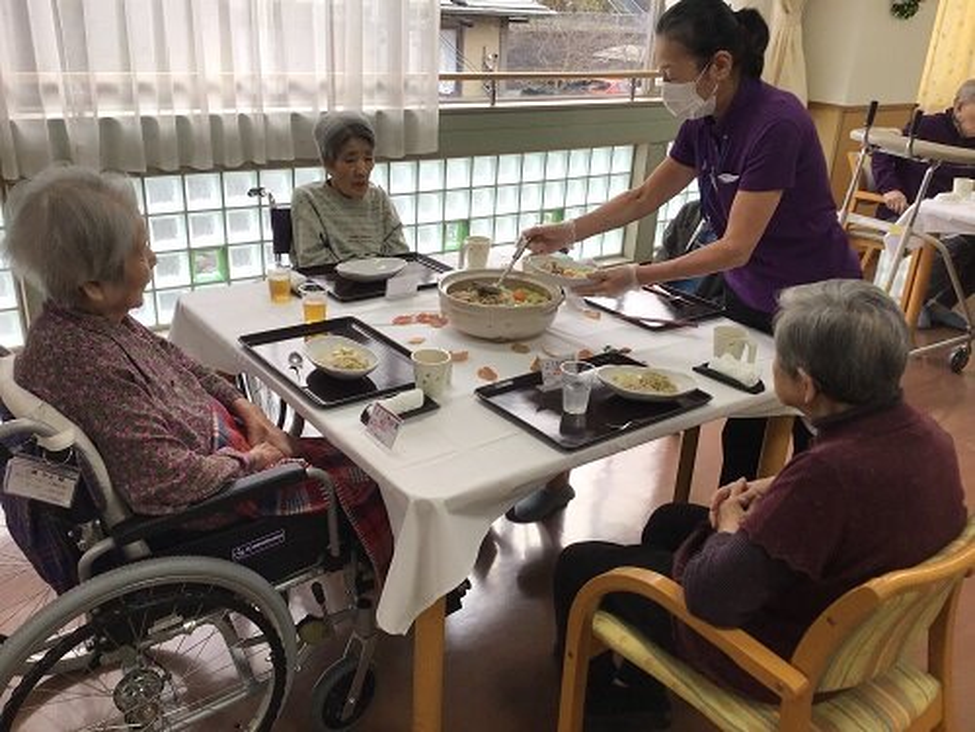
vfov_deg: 45.4
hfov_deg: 58.4
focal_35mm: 31
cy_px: 366
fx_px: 873
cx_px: 488
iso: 40
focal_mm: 3.3
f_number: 2.4
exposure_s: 1/120
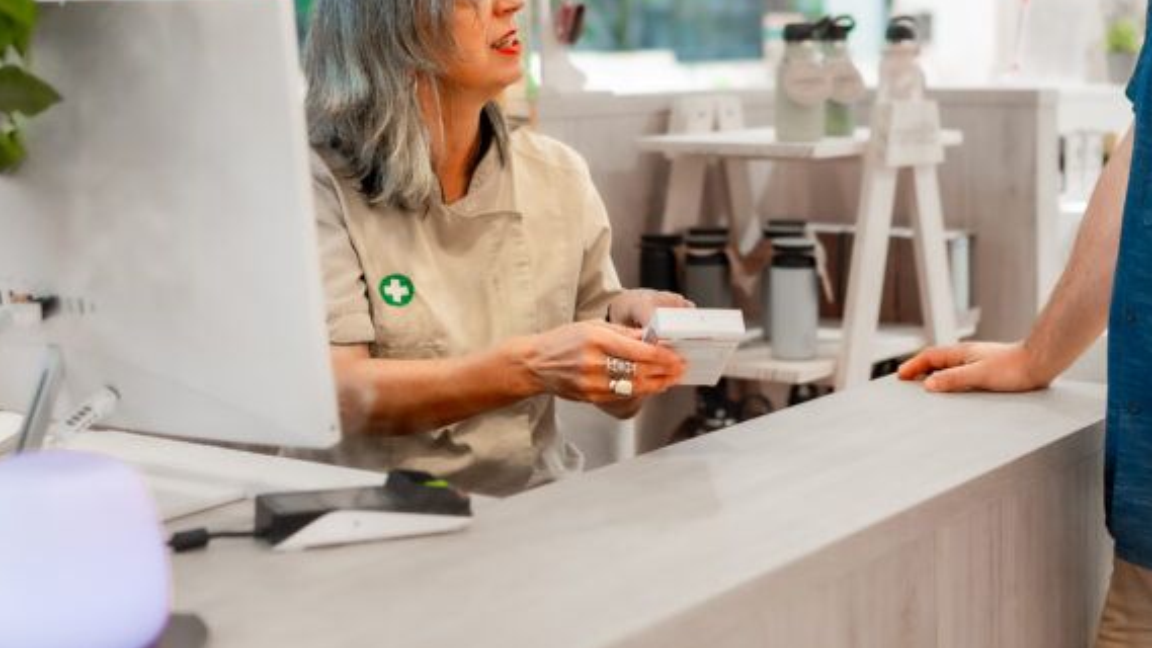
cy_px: 120
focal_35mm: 66
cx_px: 642
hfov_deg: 31.9
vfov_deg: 18.1
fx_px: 2016
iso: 250
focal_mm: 35
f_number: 1.4
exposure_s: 1/250
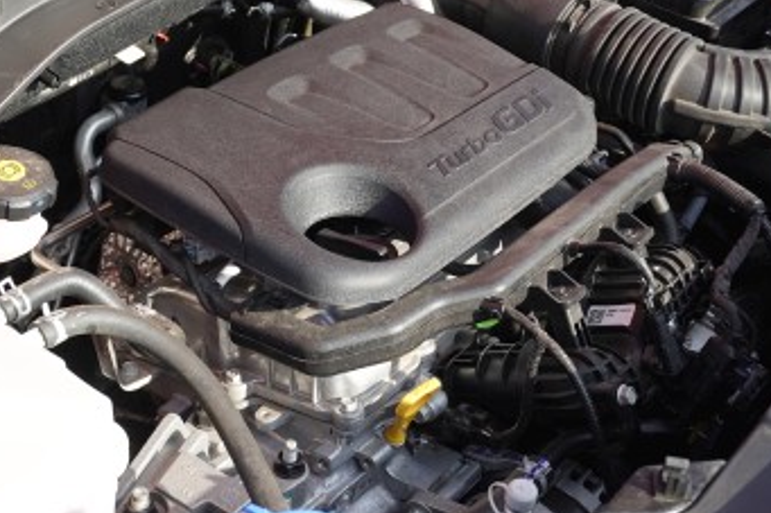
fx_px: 1456
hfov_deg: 29.7
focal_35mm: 68
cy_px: 218
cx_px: 402
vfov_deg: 20.0
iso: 320
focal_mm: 29
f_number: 5.6
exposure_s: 1/50
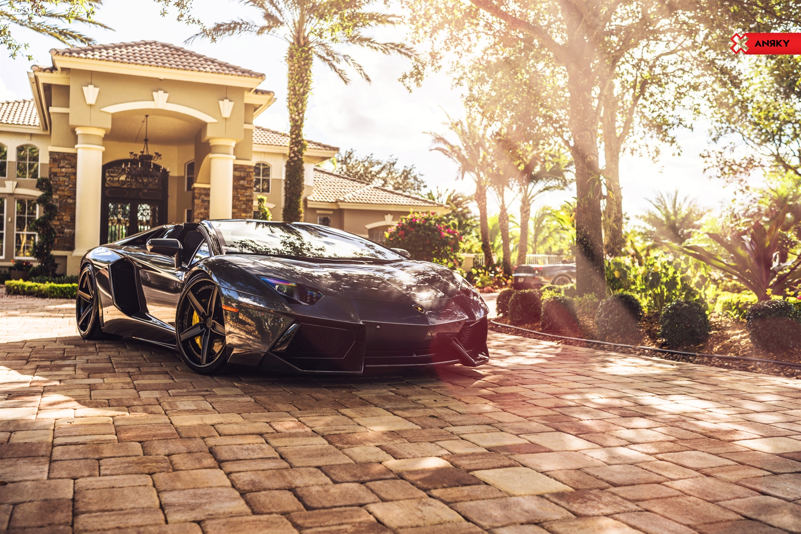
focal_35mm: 35
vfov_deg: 37.9
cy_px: 267
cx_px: 400
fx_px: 779
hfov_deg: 54.4
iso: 100
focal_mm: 35
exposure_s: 1/320
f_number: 2.8
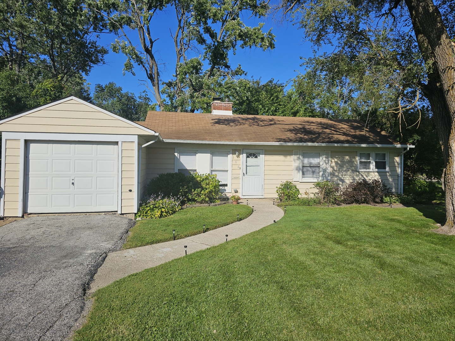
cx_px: 228
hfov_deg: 73.9
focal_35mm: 23
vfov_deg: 58.9
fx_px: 302
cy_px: 170
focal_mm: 6.3
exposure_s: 1/1406
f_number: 1.7
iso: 10
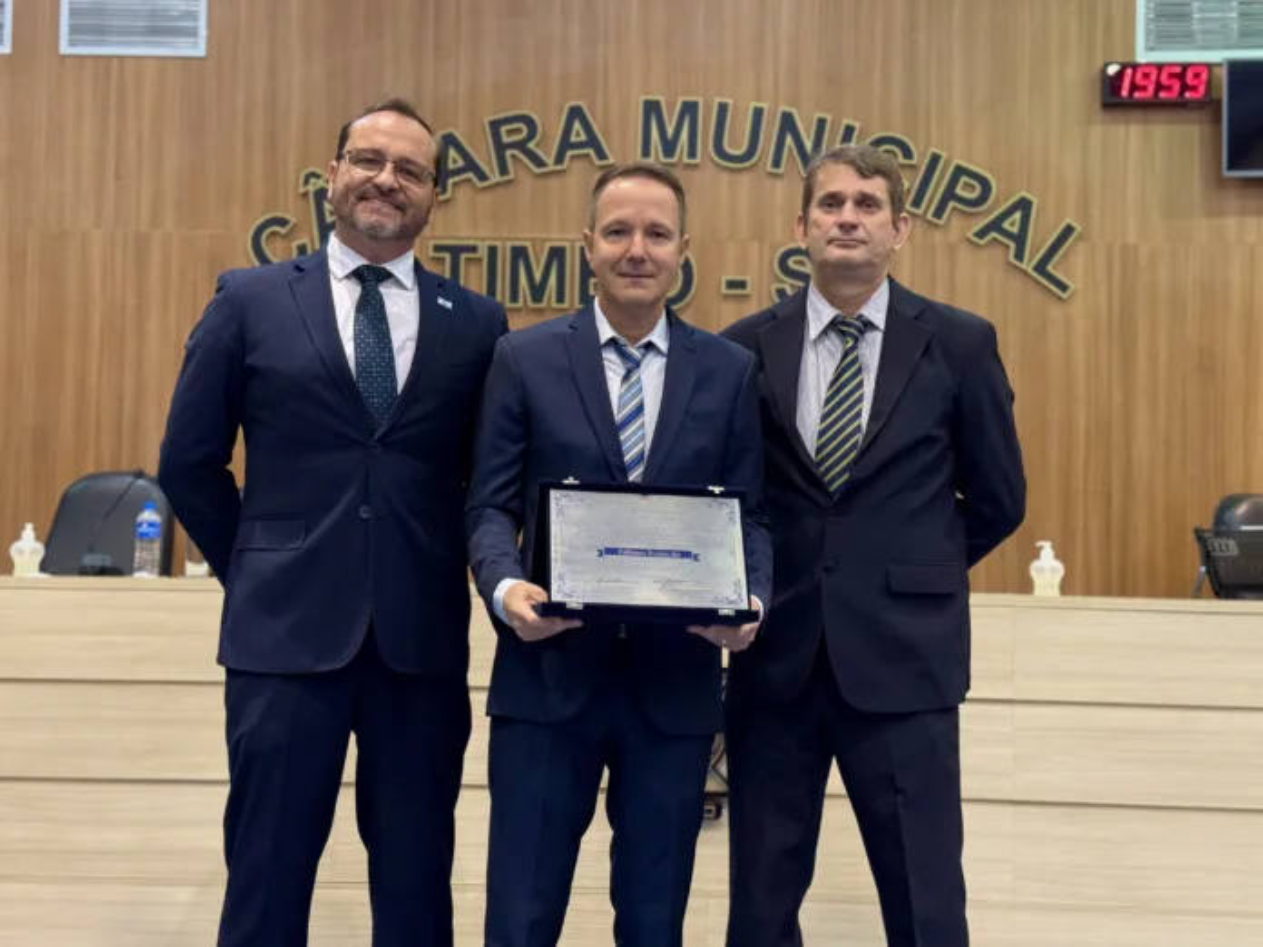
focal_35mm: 48
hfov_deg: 39.7
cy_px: 474
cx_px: 632
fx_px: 1751
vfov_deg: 30.3
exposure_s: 1/40
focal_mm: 6.76
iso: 500
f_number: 1.78
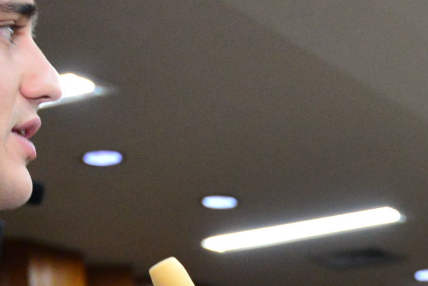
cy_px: 390
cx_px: 519
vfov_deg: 9.3
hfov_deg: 13.7
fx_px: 1725
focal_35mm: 145
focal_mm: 35
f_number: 4.5
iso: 3200
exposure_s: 1/125
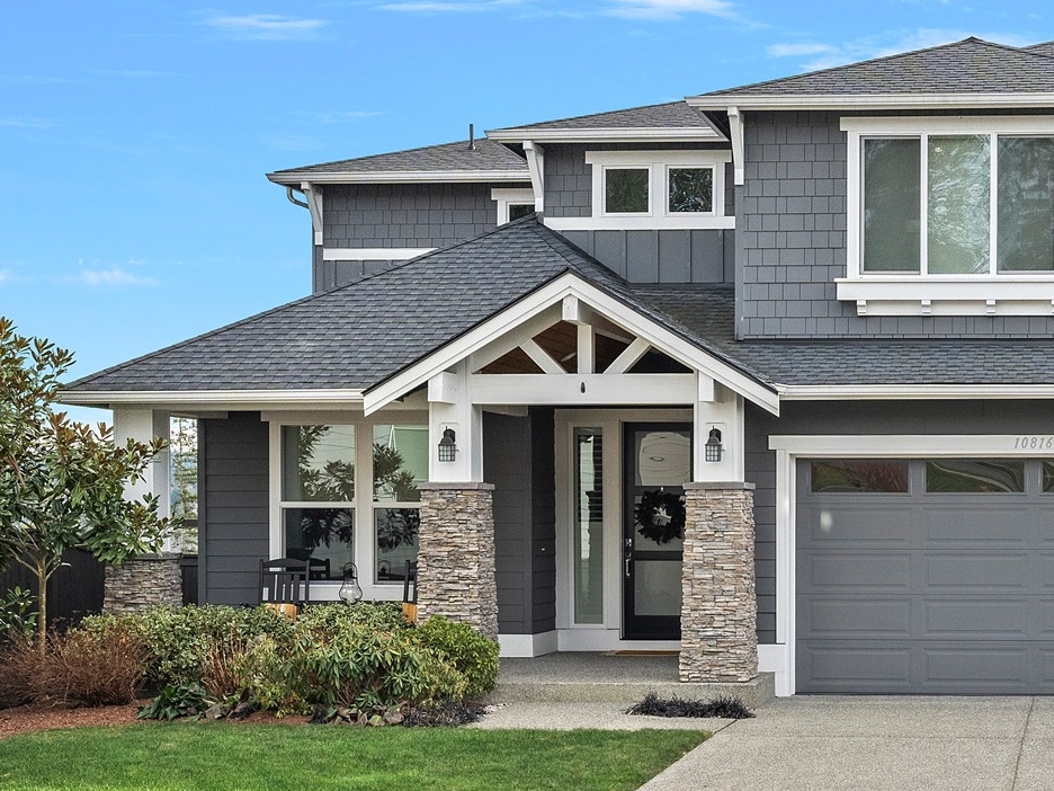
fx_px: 2070
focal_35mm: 68
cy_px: 479
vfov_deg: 21.6
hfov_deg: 27.7
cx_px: 906
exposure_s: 1/320
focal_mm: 26
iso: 1250
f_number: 7.1
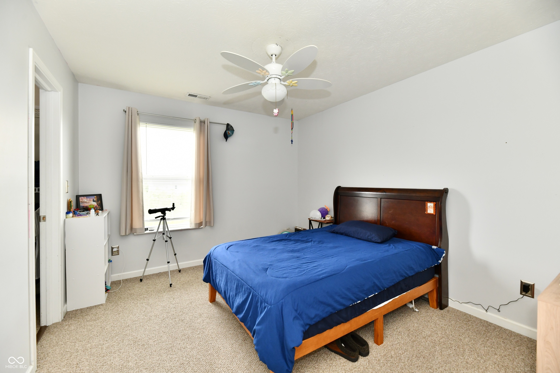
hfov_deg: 104.3
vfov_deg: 81.2
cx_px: 280
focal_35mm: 14
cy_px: 186
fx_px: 218
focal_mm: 14
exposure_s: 1/60
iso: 640
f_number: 6.3
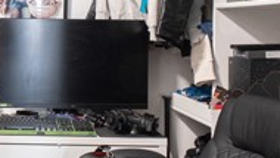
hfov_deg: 36.6
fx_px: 394
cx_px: 27
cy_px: 24
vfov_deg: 22.2
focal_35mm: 53
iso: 320
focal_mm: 10
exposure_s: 1/2.5
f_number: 7.1
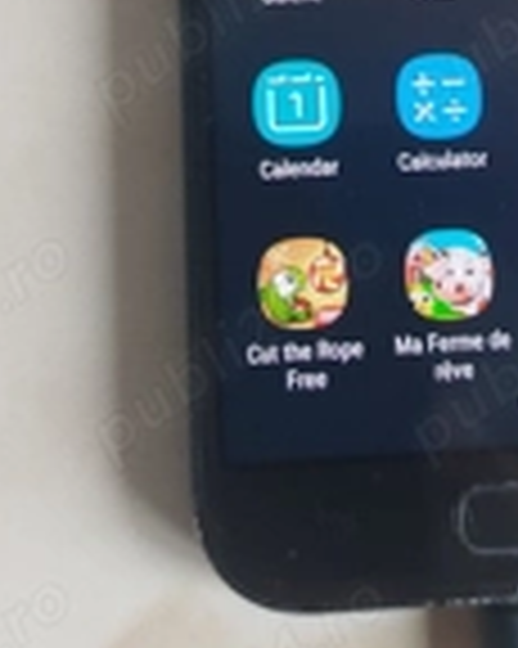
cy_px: 76
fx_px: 1247
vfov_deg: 28.2
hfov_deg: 23.2
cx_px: 396
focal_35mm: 65
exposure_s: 1/60.2
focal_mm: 5.23
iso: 200
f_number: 1.8
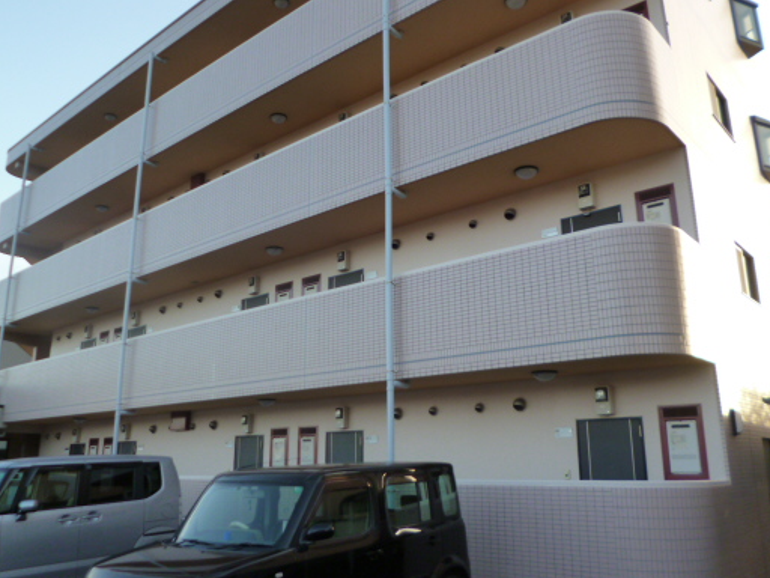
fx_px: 667
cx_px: 383
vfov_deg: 46.7
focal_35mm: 30
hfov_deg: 60.0
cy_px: 262
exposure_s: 1/250
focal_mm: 4.3
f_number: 2.5
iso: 160
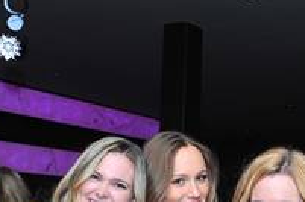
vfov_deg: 15.5
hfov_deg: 23.7
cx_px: 229
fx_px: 718
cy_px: 225
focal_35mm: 85
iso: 1600
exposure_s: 1/100
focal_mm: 31
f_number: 6.3
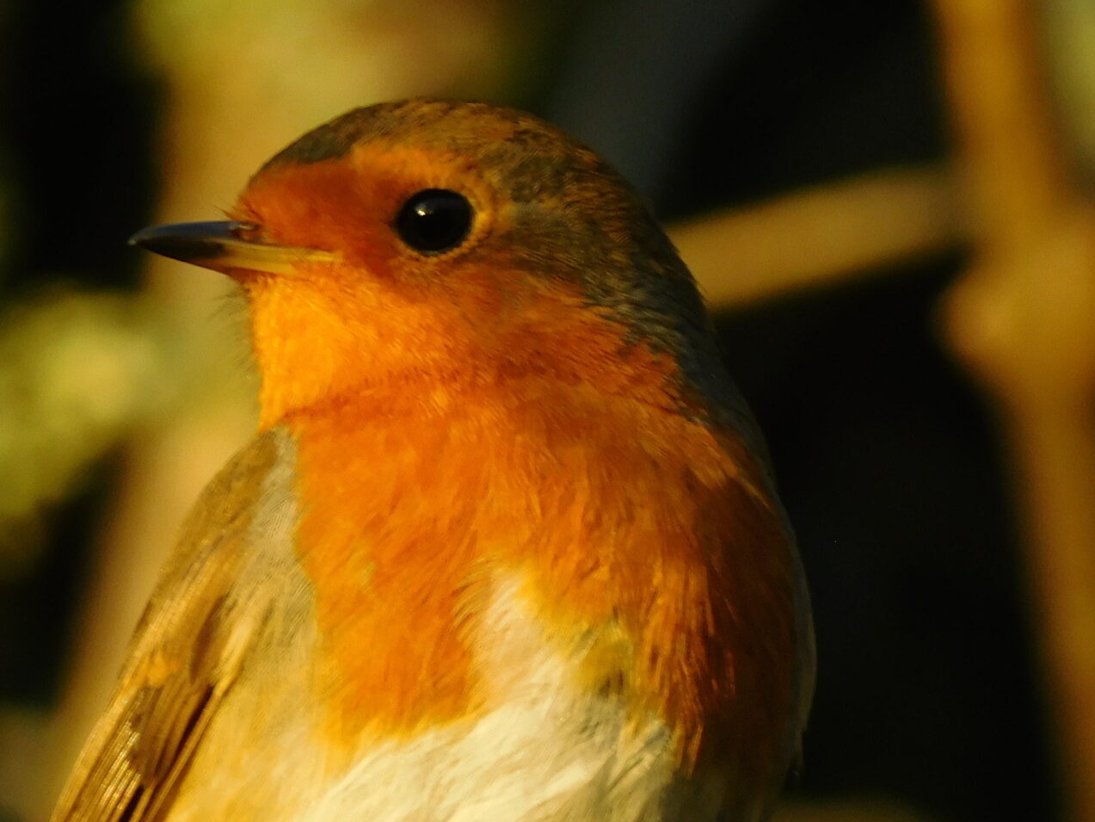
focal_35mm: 885
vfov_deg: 1.7
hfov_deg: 2.2
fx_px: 27998
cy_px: 634
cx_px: 530
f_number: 5.9
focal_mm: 78.1
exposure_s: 1/60
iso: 140
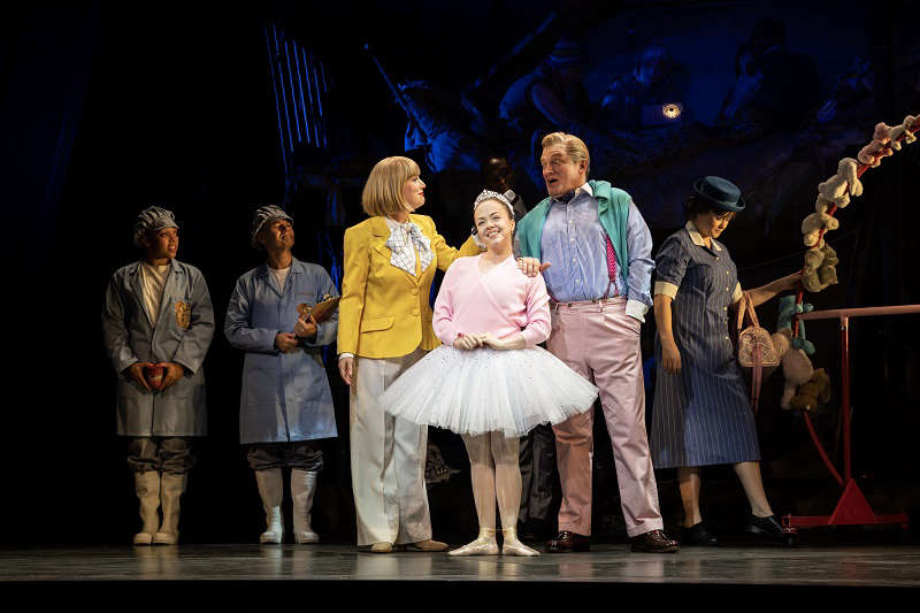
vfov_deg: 16.6
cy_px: 306
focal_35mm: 82
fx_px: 2095
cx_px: 460
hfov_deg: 24.8
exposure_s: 1/320
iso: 320
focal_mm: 82
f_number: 4.5
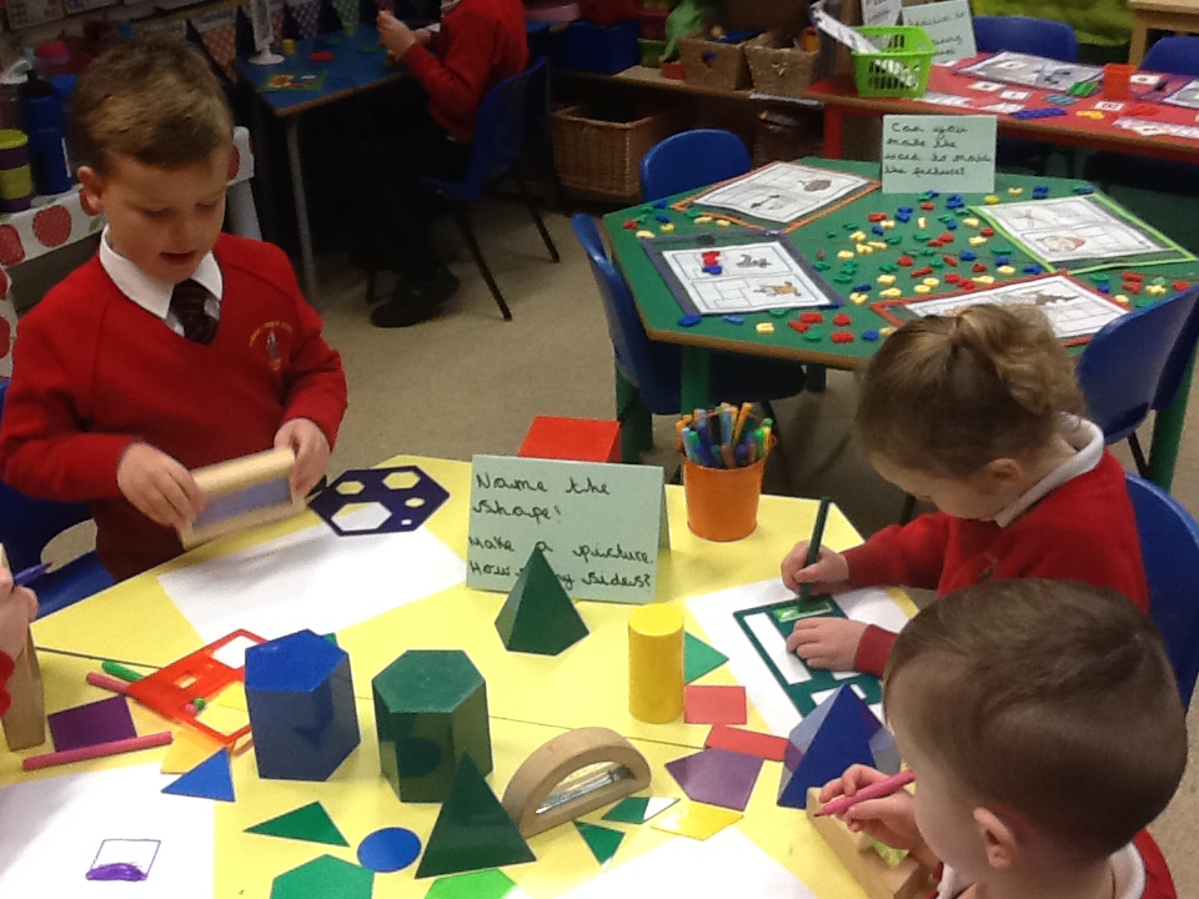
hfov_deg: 42.9
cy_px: 450
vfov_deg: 32.9
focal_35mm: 44
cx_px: 600
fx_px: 1524
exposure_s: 1/30
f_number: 2.4
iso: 100
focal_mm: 2.03
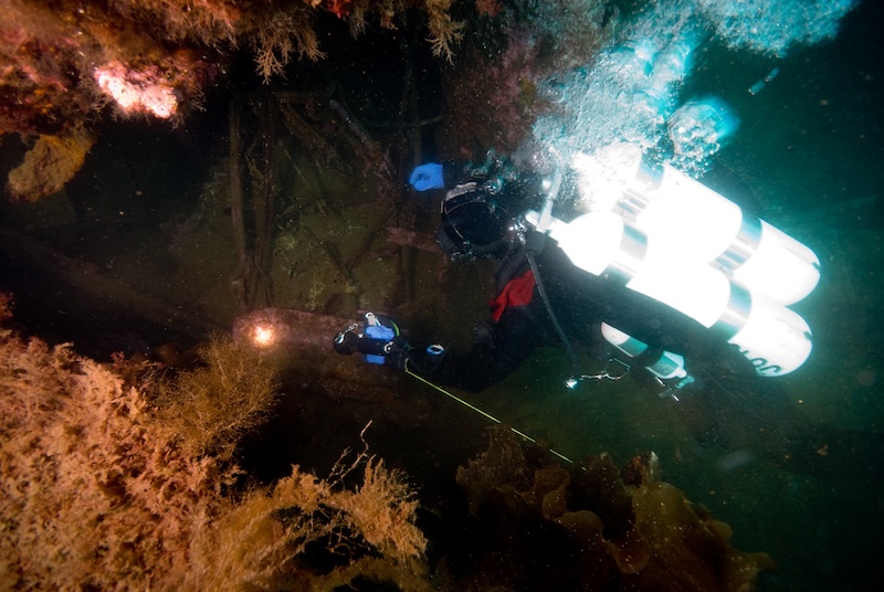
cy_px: 296
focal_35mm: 16
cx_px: 442
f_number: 7.1
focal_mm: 11
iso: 400
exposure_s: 1/25
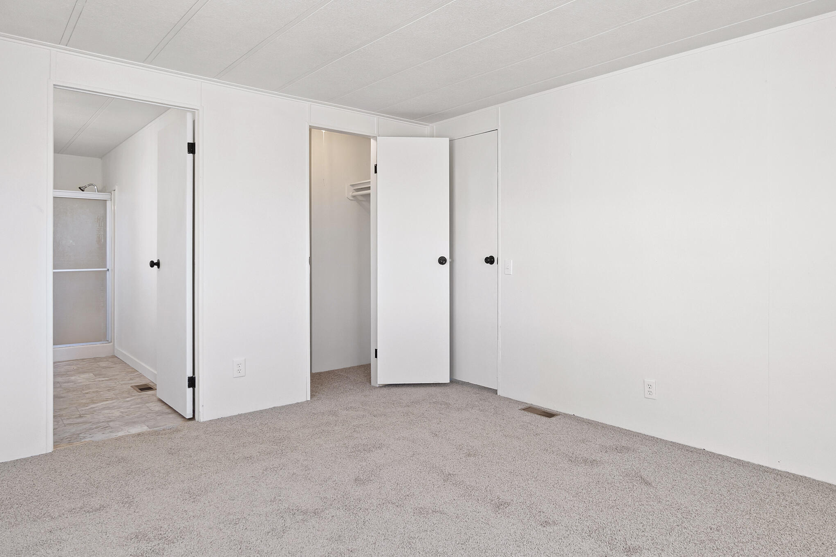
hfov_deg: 78.3
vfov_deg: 57.2
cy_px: 261
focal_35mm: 22
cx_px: 463
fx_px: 511
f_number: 6.3
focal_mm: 10
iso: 100
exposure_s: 1/3
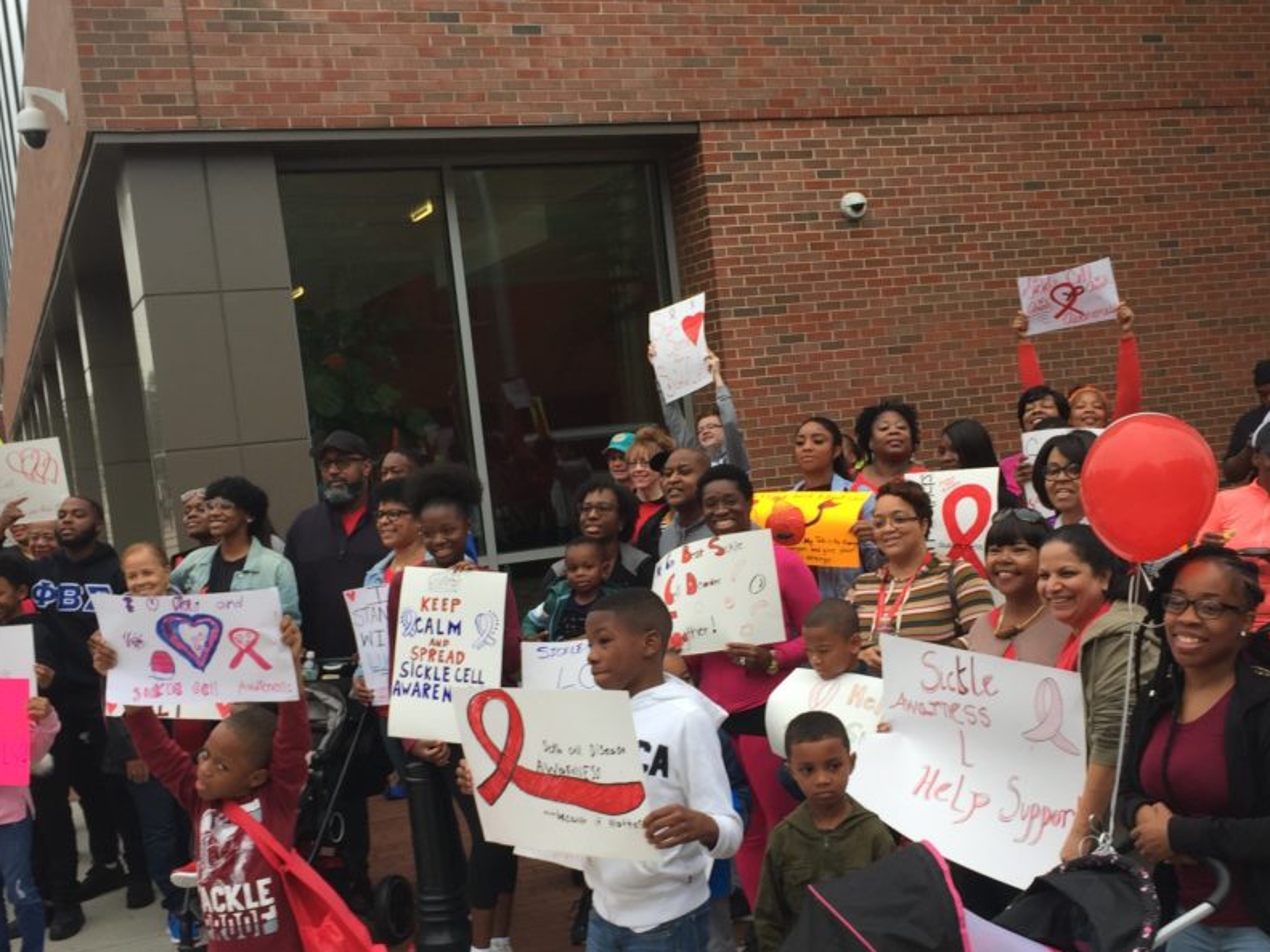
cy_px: 554
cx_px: 697
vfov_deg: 32.8
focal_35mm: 44
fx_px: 1614
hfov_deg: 42.9
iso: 32
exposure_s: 1/216
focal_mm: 4.15
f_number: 2.2
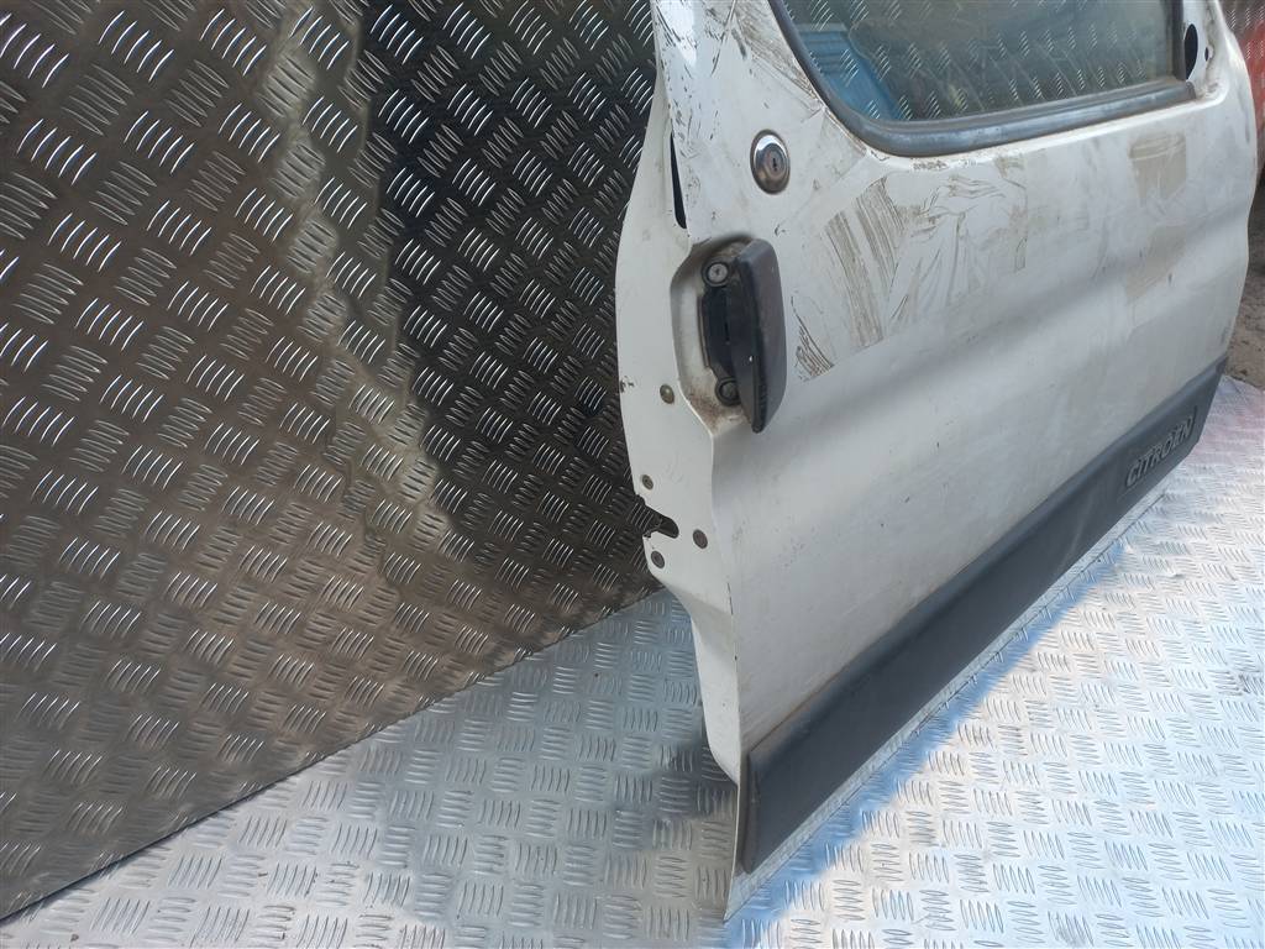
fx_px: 914
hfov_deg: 69.4
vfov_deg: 54.9
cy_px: 474
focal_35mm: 25
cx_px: 632
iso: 40
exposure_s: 1/100
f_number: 1.8
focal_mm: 4.6
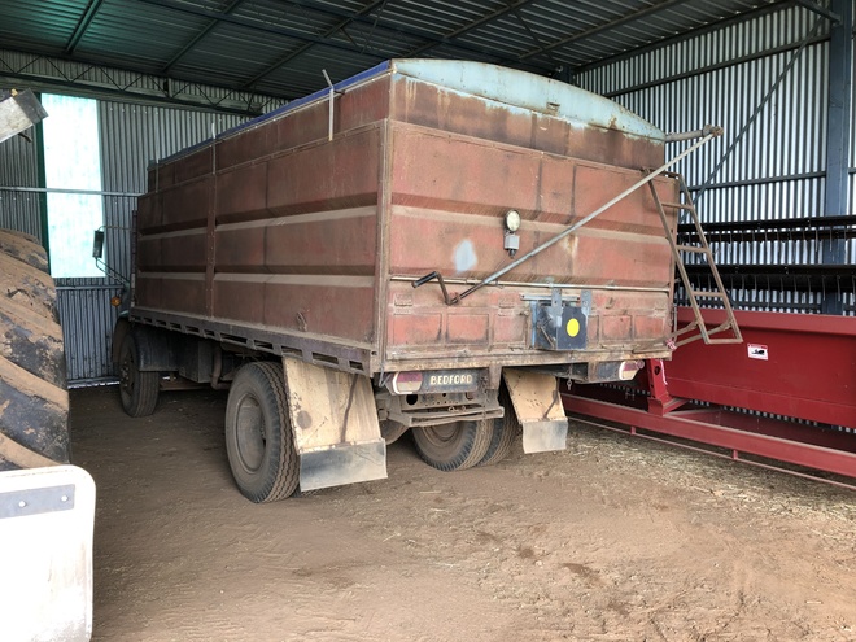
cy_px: 321
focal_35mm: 28
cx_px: 428
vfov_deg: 49.7
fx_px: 692
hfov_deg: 63.4
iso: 25
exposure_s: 1/40
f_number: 1.8
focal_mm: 3.99
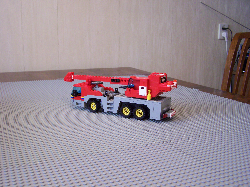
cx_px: 125
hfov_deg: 49.0
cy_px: 94
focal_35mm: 38
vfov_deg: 37.7
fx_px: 274
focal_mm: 6.3
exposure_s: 1/25
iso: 160
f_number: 2.8
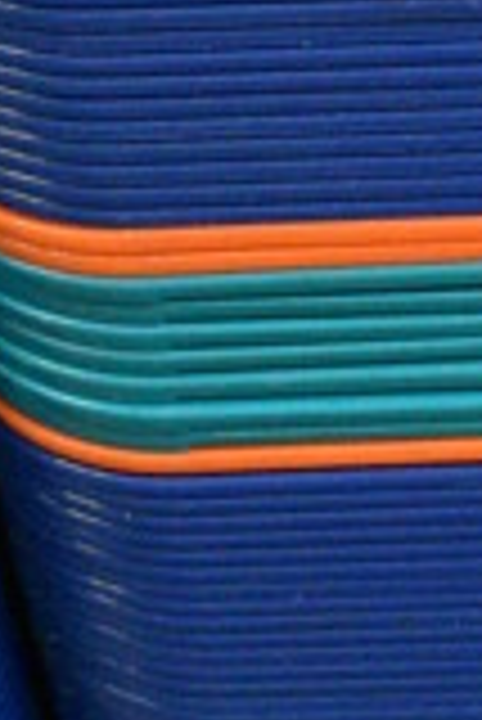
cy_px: -209
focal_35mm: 154
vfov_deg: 12.9
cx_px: 878
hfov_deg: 8.6
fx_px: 3086
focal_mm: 18
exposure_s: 1/125
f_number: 3.5
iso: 4500
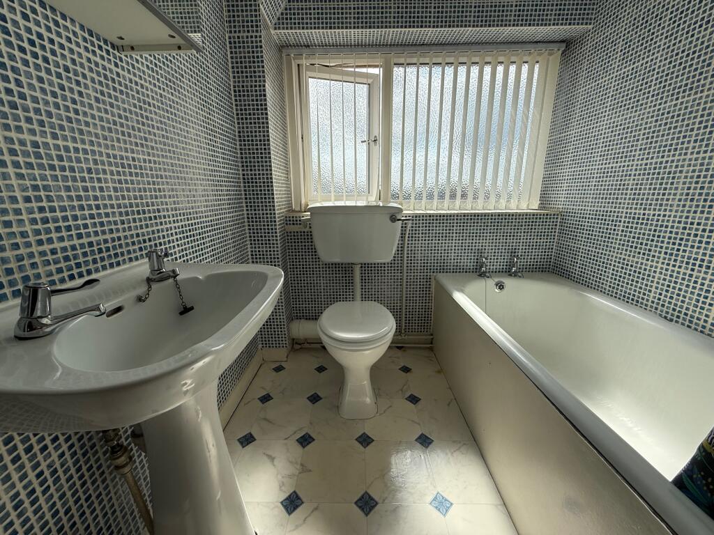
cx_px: 357
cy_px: 268
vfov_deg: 85.7
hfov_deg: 102.1
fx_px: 289
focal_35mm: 14
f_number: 2.2
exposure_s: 1/914
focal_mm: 2.22
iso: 64
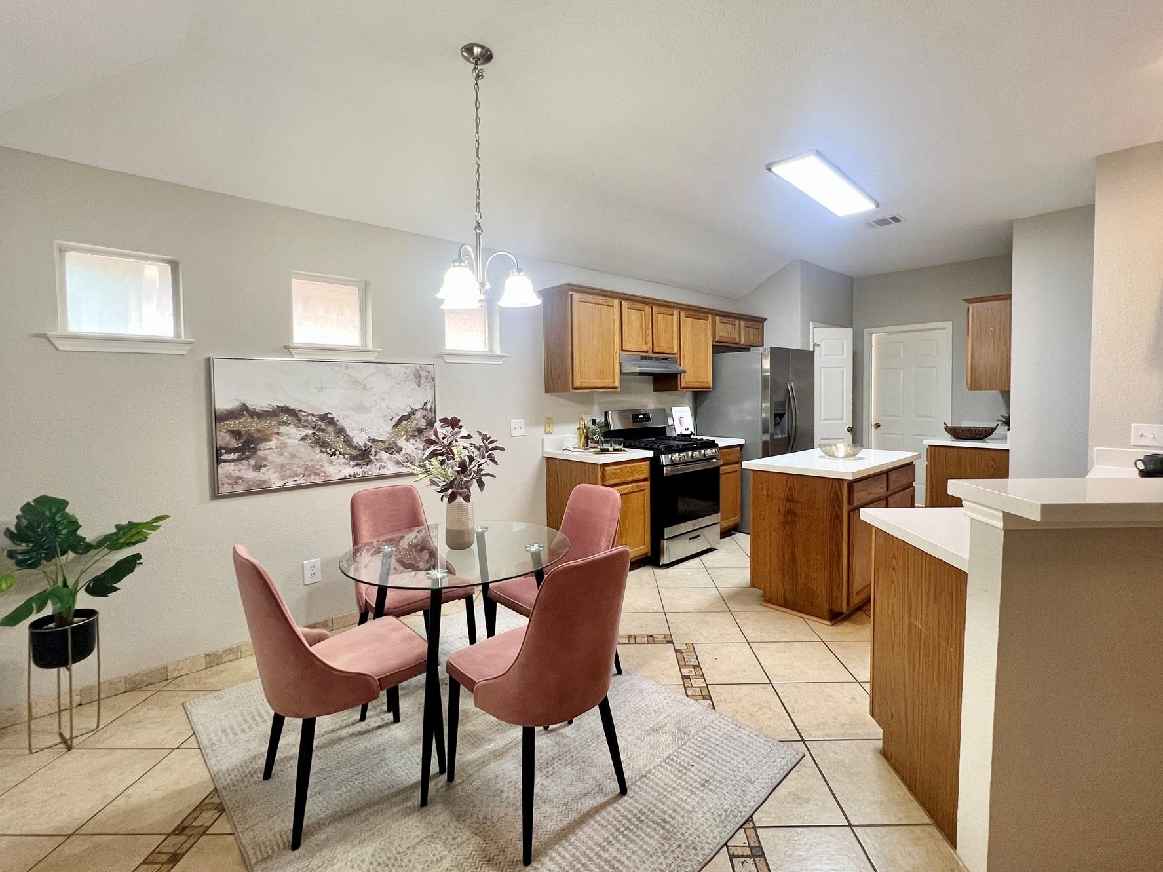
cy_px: 415
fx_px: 504
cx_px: 611
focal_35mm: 15
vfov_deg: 81.7
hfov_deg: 98.1
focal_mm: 1.57
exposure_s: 1/60
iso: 160
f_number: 1.8
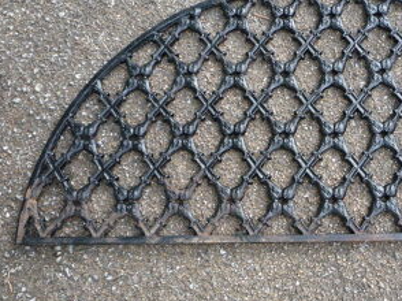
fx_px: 569
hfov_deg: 37.6
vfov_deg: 29.6
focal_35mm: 49
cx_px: 320
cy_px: 170
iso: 100
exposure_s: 1/50
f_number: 3.3
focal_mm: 5.2
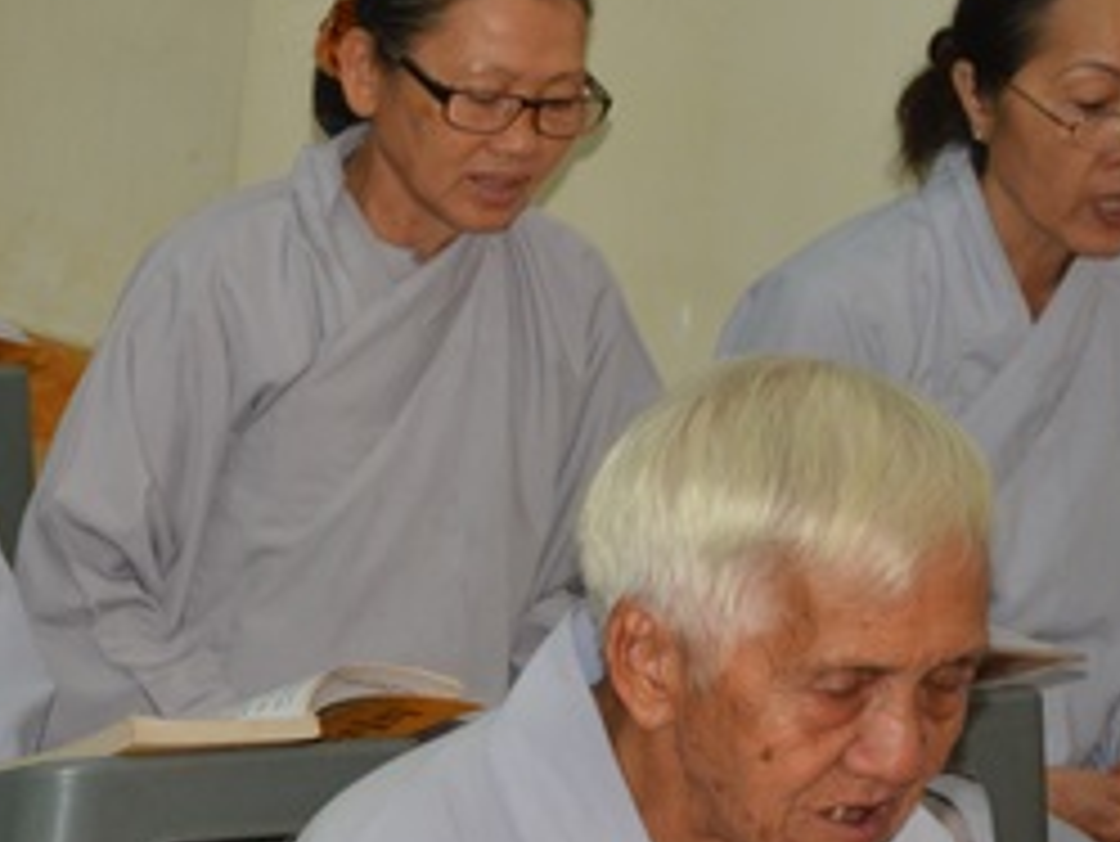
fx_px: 8028
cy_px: 322
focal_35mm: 248
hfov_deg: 7.9
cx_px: -22
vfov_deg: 6.0
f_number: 5.3
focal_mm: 66
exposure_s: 1/60
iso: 640
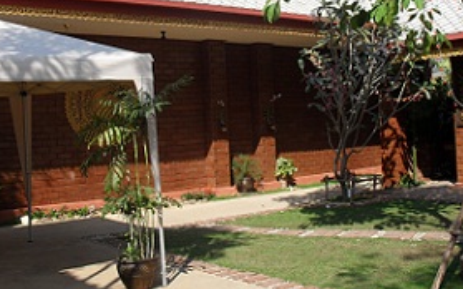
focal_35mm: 48
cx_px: 232
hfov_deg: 41.9
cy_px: 77
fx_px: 605
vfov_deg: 26.5
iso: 100
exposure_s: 1/180
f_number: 8.4
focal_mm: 6.3
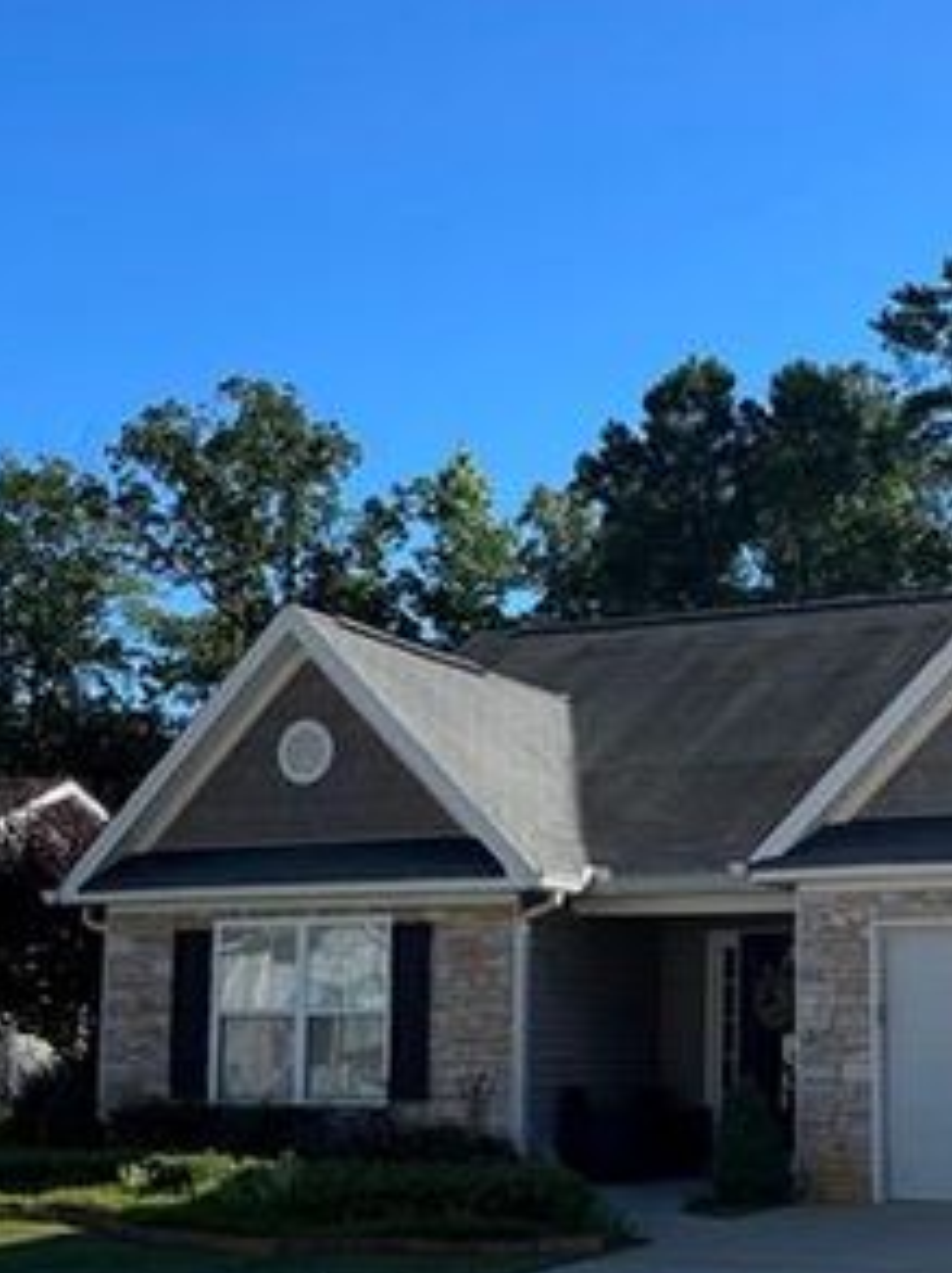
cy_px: 880
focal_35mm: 57
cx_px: 722
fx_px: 2095
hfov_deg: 25.3
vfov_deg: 33.4
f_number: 1.6
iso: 32
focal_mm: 5.1
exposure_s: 1/2786
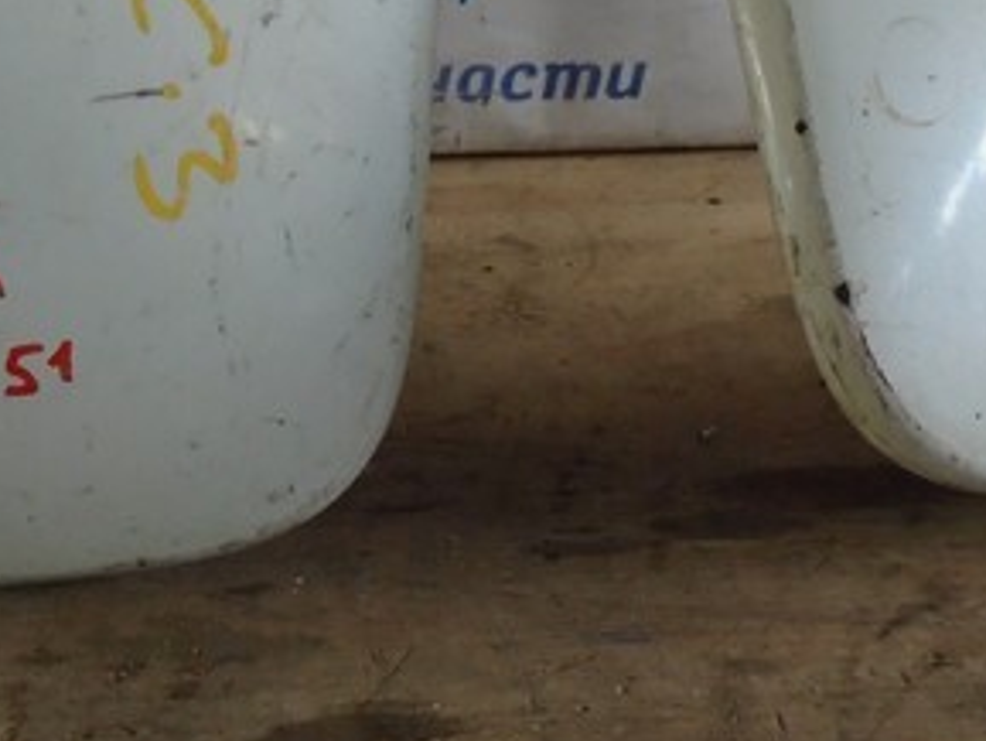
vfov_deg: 19.5
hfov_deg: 27.0
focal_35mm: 72
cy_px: -102
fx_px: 2052
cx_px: 409
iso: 200
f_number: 3.2
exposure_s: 1/30
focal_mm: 4.6
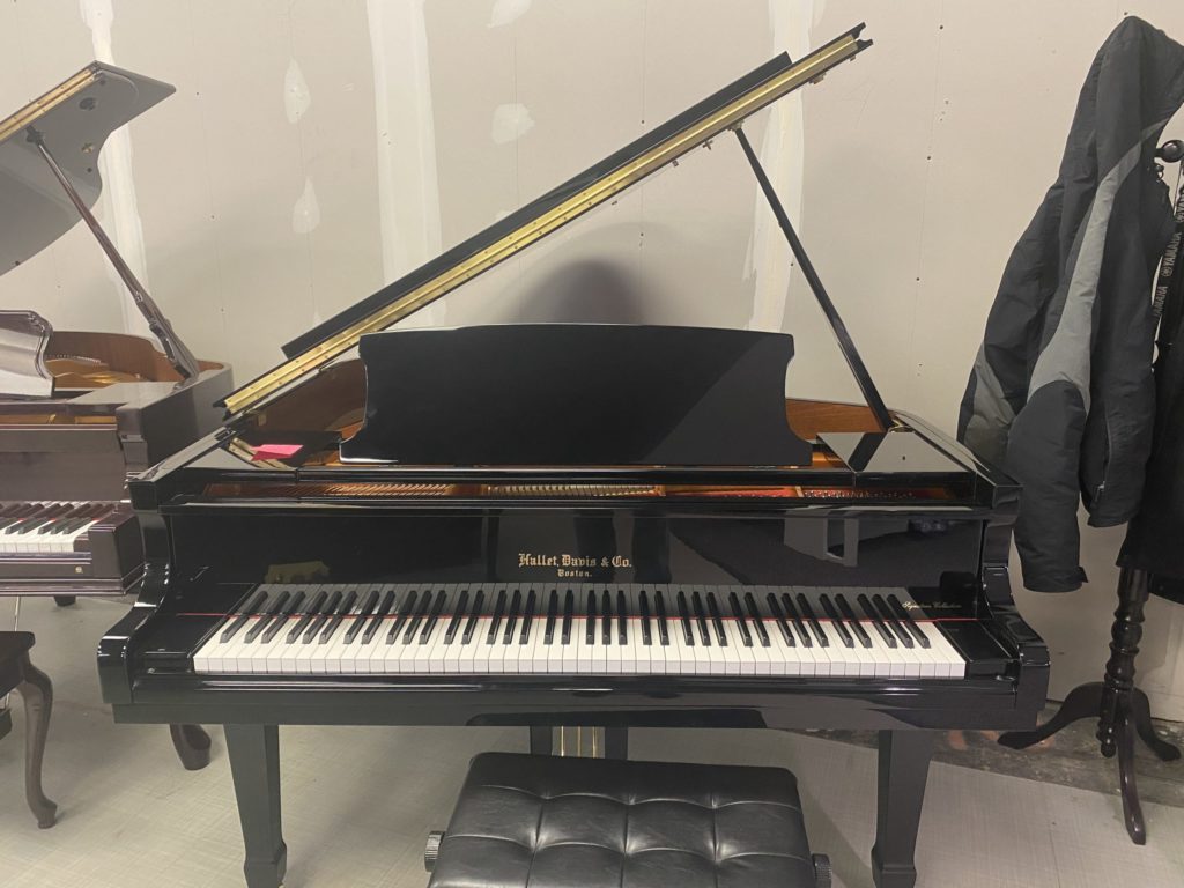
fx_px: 889
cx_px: 592
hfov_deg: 67.3
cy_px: 444
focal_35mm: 26
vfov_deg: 53.1
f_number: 1.8
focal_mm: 4.25
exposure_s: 1/60
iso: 250
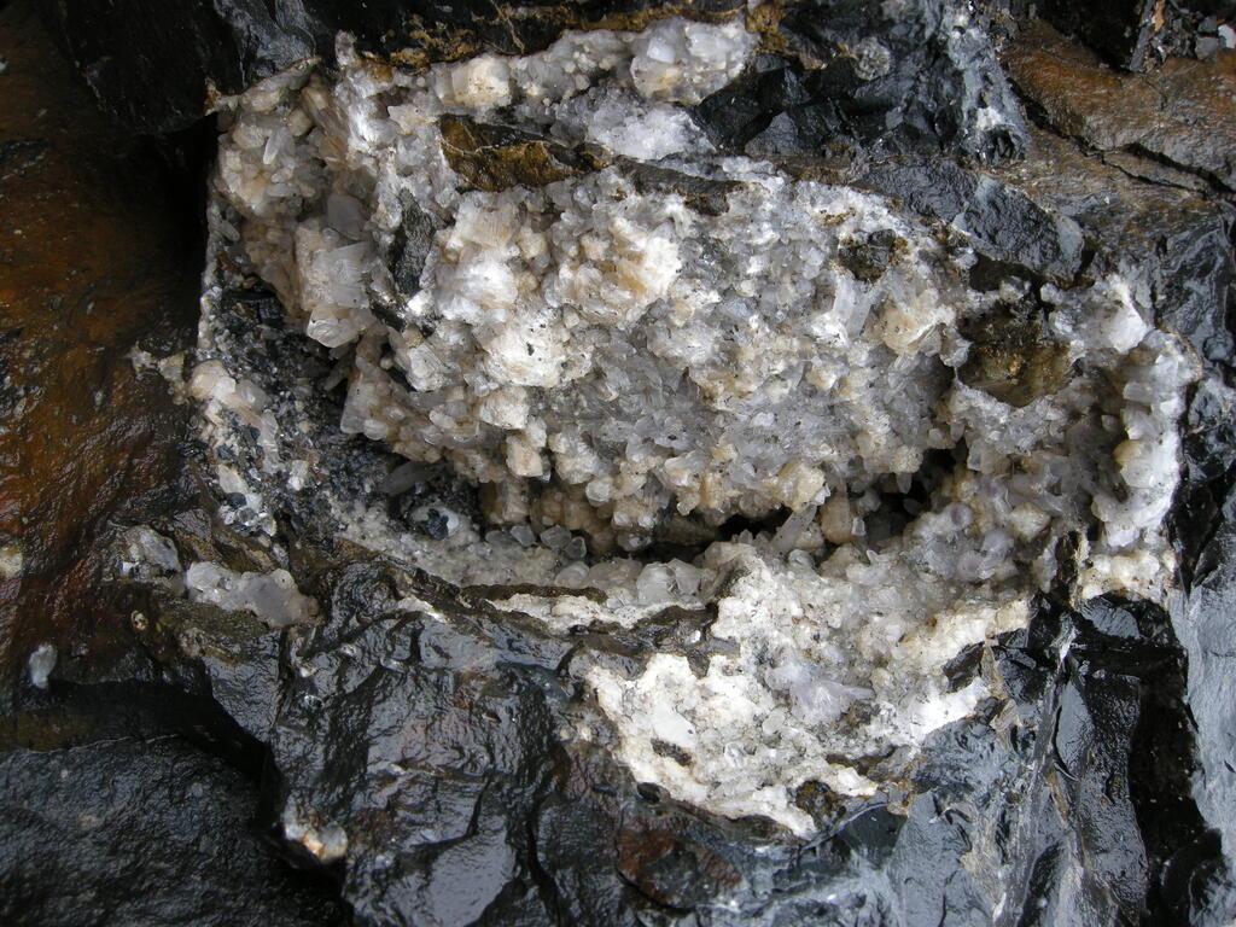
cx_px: 618
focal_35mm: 35
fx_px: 1250
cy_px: 464
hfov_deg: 52.6
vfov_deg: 40.7
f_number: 3.4
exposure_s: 1/97.5
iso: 100
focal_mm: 7.5
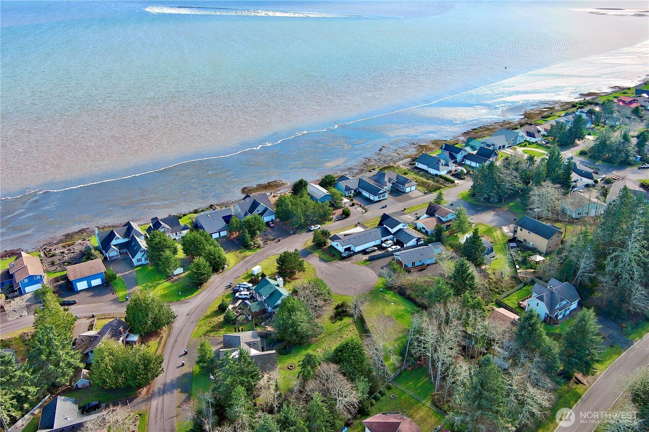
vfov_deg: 45.0
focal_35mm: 29
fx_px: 523
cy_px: 216
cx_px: 324
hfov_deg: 63.7
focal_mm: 10.57
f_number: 2.8
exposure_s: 1/427
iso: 100
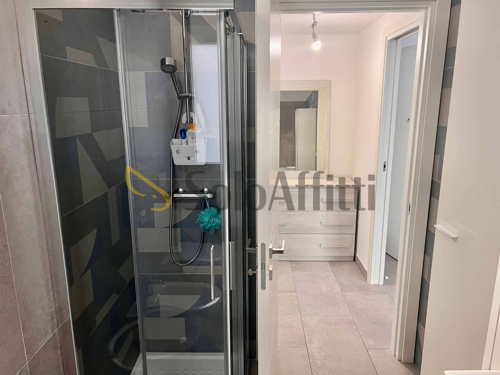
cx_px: 250
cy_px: 188
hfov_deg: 67.3
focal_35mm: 26
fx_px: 376
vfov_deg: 53.1
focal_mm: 5.7
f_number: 1.5
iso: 80
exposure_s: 1/50
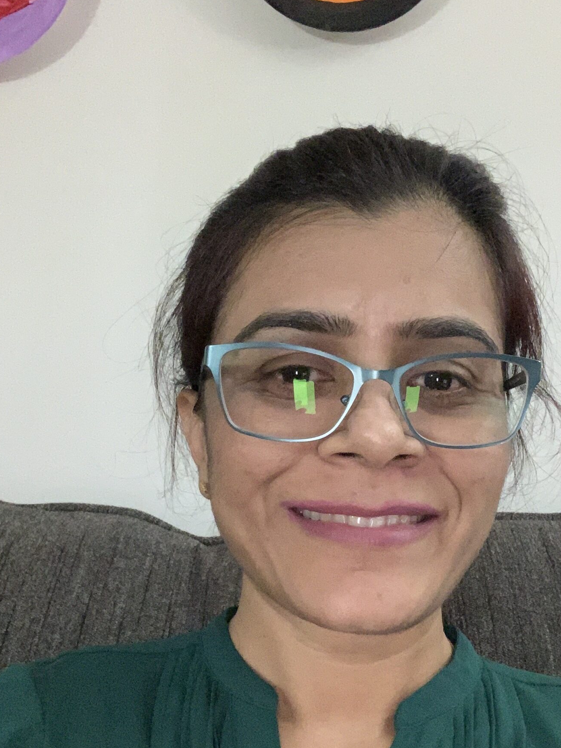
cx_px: 327
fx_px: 1016
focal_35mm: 47
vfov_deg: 40.2
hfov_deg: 30.8
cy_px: 456
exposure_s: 1/30
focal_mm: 2.87
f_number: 2.2
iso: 400
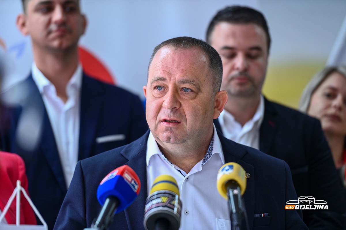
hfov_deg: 10.3
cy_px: 115
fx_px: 1921
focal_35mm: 200
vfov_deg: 6.9
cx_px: 173
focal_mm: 200
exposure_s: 1/80
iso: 1250
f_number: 4
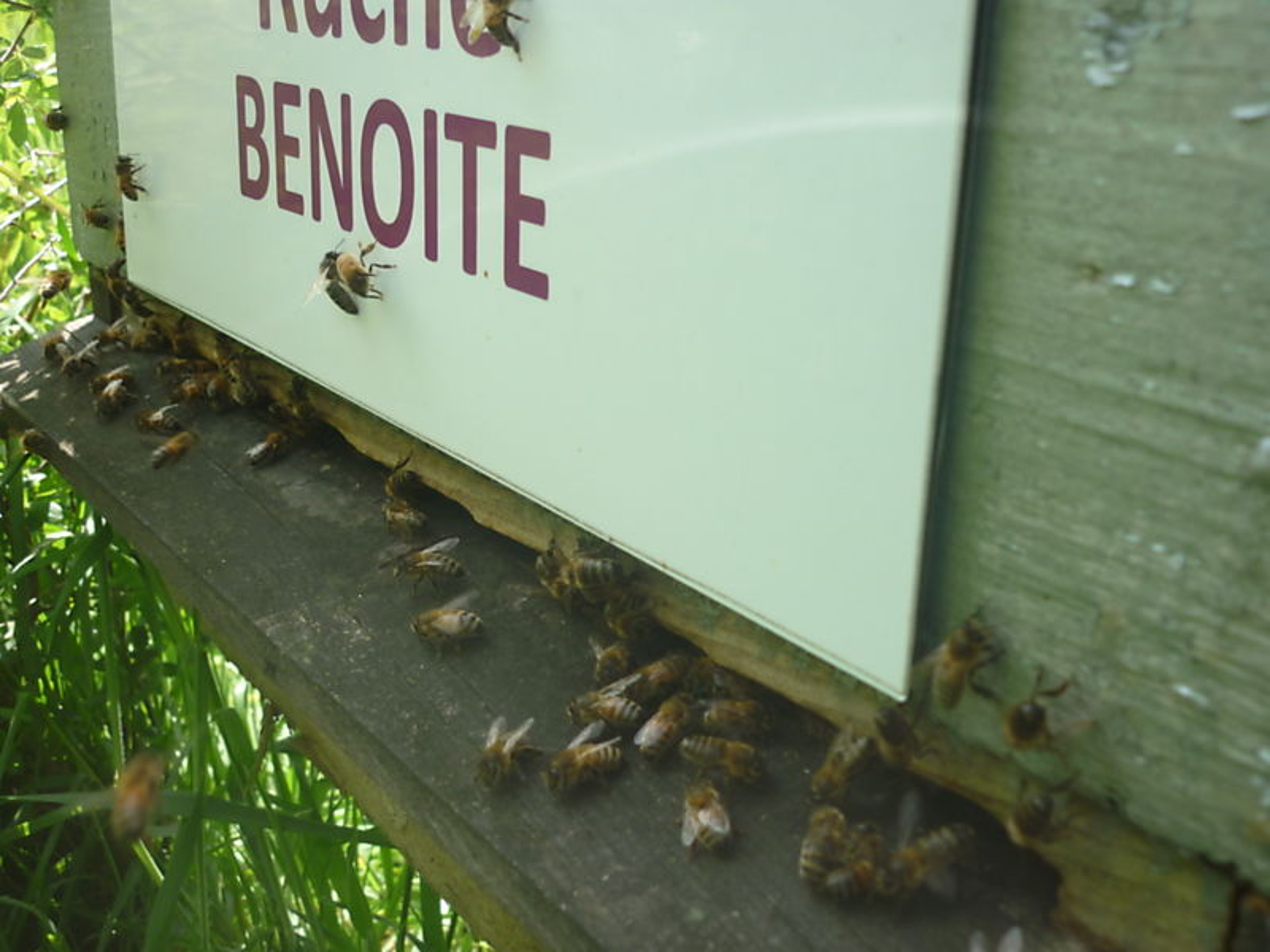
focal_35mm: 42
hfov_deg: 44.8
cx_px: 635
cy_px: 476
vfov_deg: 34.3
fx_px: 1541
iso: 80
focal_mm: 6.9
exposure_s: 1/250
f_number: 3
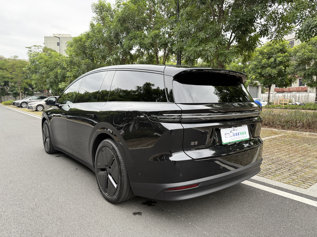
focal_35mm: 24
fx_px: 220
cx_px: 158
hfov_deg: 71.6
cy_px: 118
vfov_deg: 56.8
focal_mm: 6.76
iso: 100
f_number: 1.78
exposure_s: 1/722
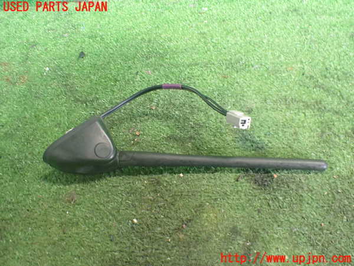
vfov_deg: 46.8
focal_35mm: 30
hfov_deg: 60.0
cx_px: 177
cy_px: 133
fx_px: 307
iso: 800
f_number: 2.3
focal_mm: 5.4
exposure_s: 1/30
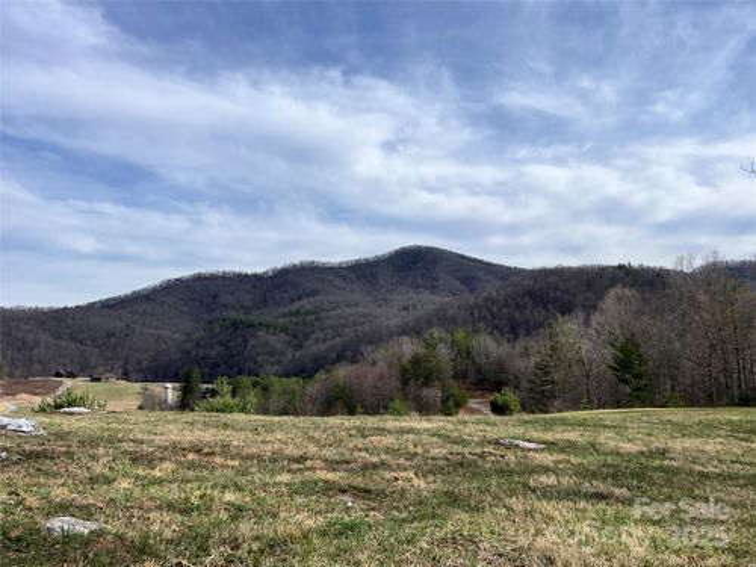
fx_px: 568
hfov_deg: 67.3
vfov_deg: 53.1
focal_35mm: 26
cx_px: 378
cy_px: 284
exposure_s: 1/5882
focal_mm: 5.7
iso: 50
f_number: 1.5
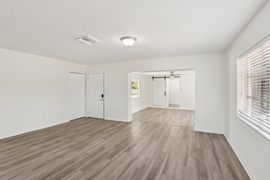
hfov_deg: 96.7
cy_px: 90
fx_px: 120
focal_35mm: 16
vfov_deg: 73.7
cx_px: 135
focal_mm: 16
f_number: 8
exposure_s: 1/25
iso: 400
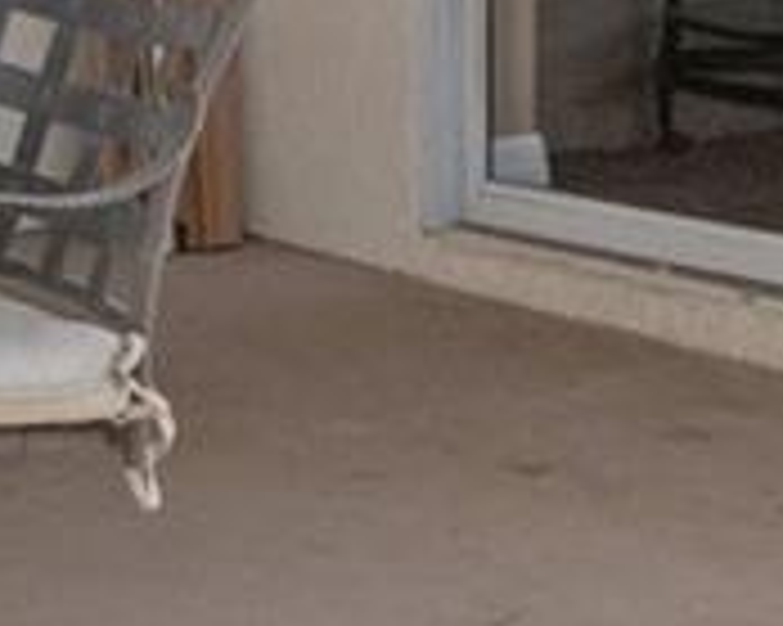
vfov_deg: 8.7
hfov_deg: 11.1
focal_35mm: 168
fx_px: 3898
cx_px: -333
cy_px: -640
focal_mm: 13
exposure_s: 1/200
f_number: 8
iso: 250
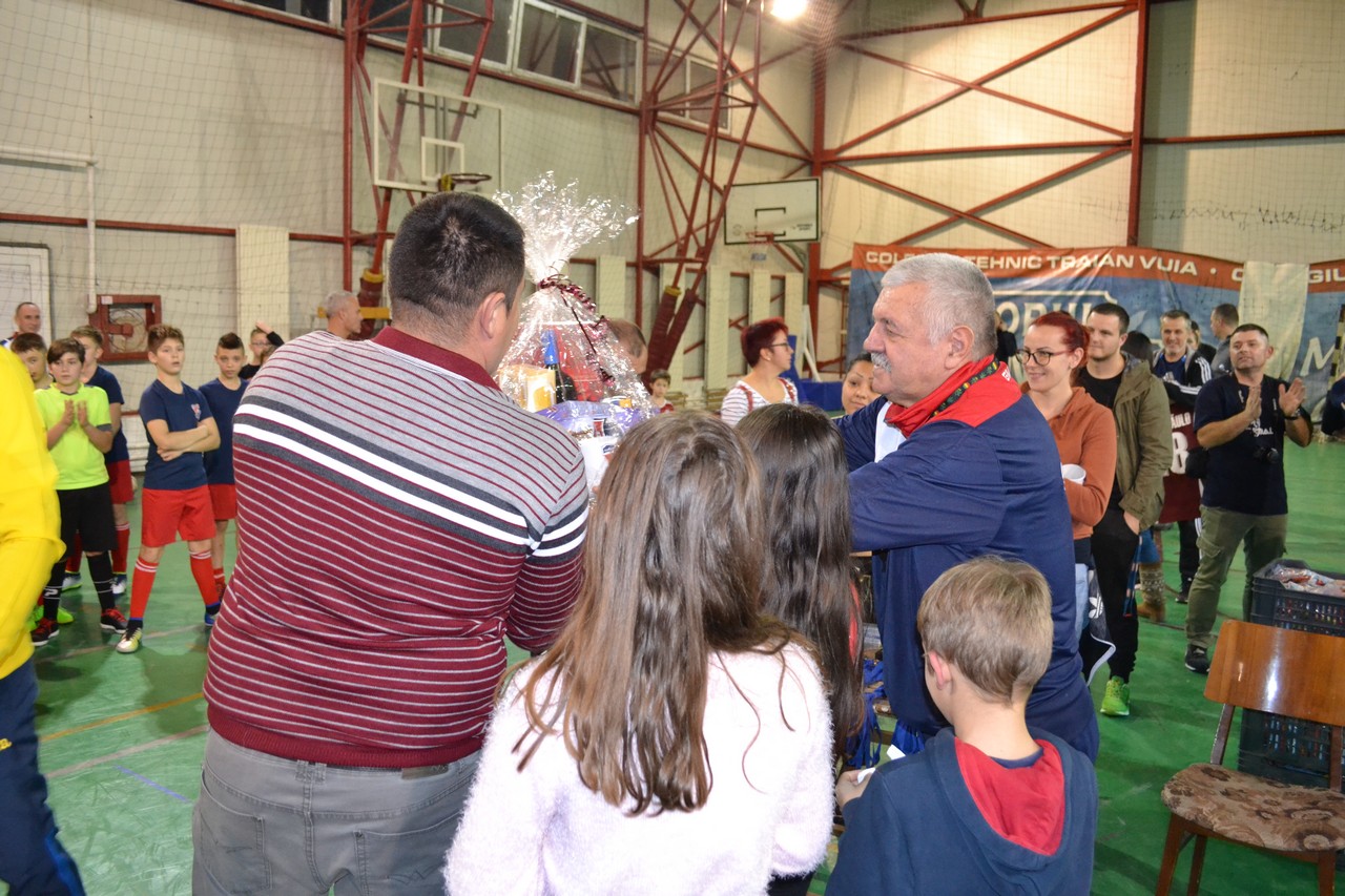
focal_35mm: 30
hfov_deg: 61.9
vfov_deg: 43.6
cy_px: 448
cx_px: 672
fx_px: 1121
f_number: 3.8
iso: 2500
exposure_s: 1/60
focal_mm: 20
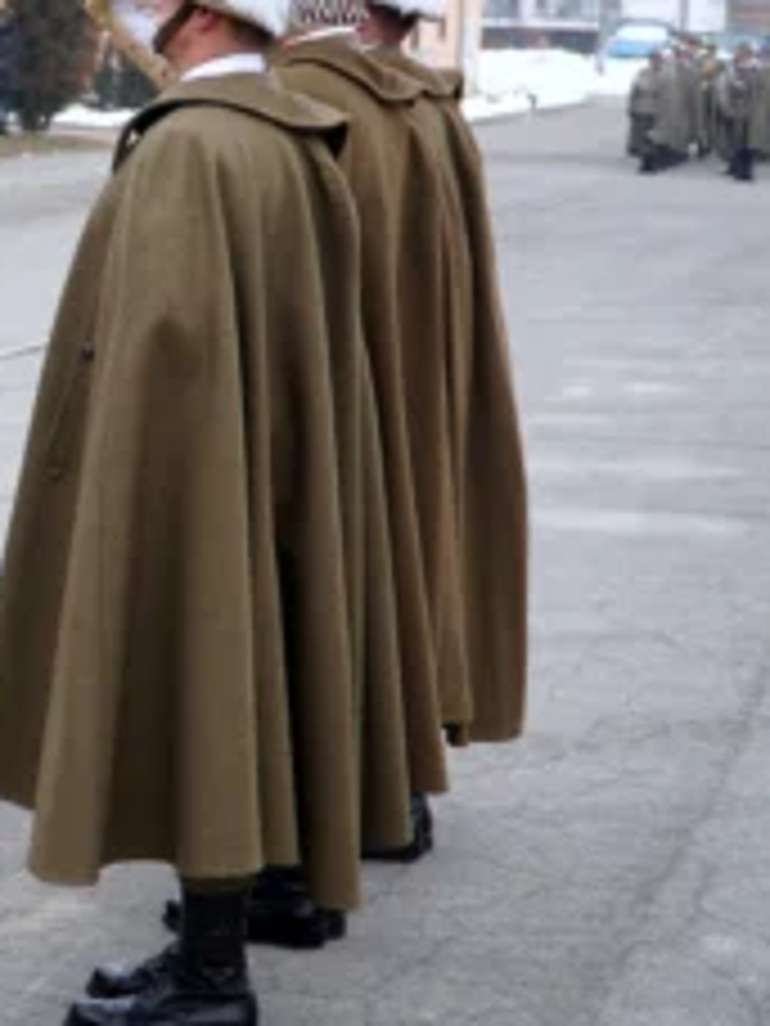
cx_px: -207
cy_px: 387
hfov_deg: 15.1
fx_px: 2786
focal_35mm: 94
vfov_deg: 20.8
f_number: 4
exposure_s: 1/160
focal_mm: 33
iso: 100
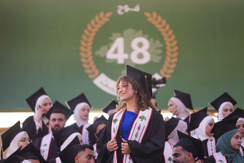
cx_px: 122
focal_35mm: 131
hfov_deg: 15.6
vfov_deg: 10.5
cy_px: 82
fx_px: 888
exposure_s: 1/320
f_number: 2.8
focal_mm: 131
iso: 320
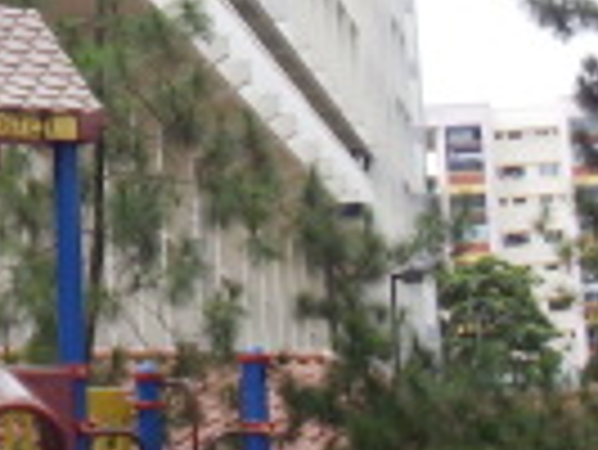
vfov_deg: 9.5
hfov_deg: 12.5
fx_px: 2645
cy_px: -212
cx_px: -180
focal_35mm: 153
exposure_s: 1/200
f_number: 5.6
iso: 80
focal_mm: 6.2
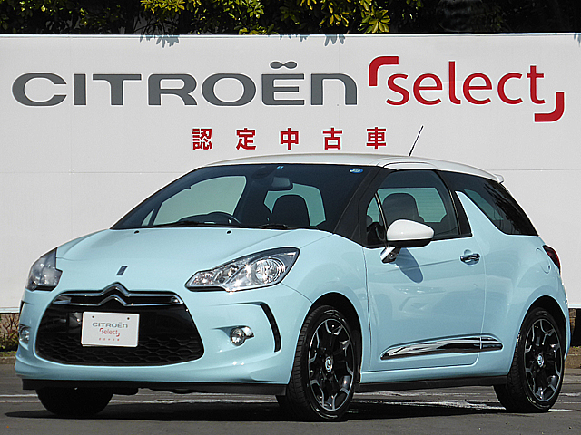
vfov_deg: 6.8
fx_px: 3693
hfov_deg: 9.0
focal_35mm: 220
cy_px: 218
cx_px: 290
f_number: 5.5
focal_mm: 35.6
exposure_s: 1/1300
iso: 160
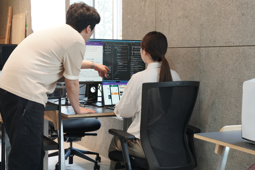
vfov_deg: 19.5
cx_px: 128
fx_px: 496
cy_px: 85
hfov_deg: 28.8
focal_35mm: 70
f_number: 5.6
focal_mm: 70
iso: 1600
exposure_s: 1/80
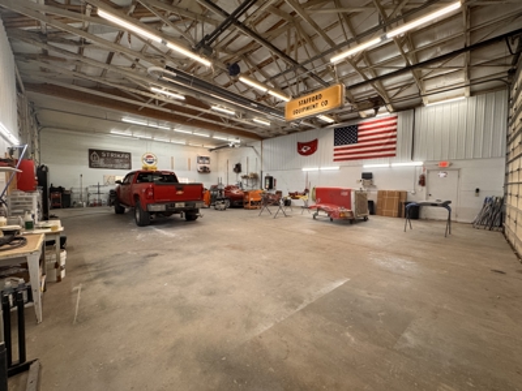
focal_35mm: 14
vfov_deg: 85.7
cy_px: 196
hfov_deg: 102.1
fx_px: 211
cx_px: 261
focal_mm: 2.22
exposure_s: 1/120
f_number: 2.2
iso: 200
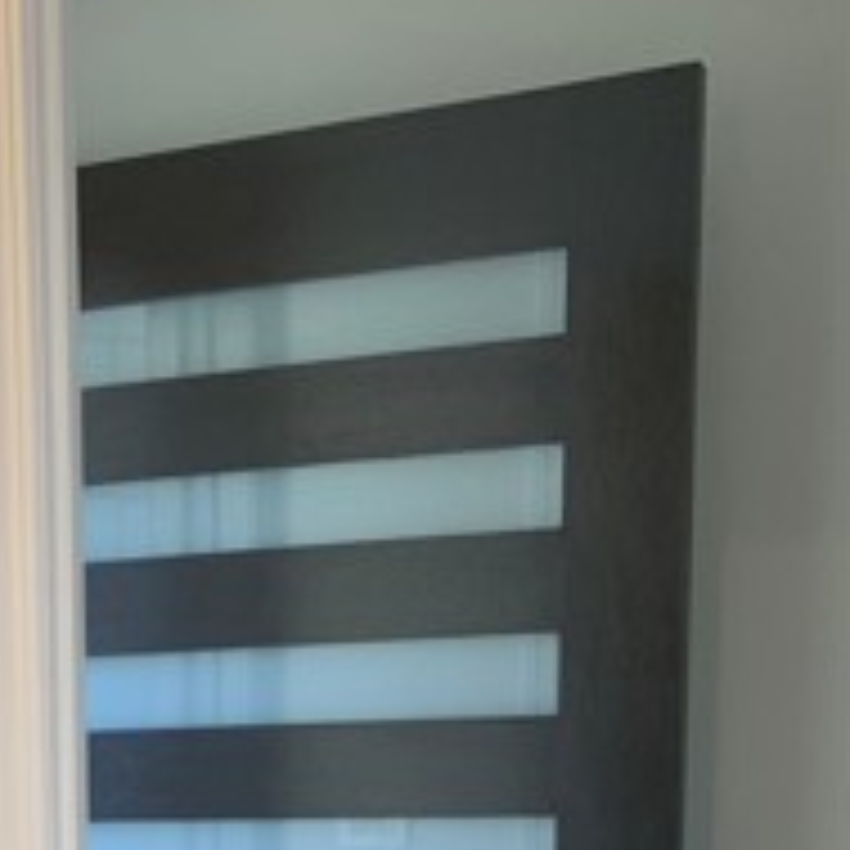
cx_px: -220
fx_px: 2167
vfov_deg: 20.6
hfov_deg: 20.5
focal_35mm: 78
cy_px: 1039
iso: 80
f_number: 1.8
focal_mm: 4.25
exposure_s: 1/60
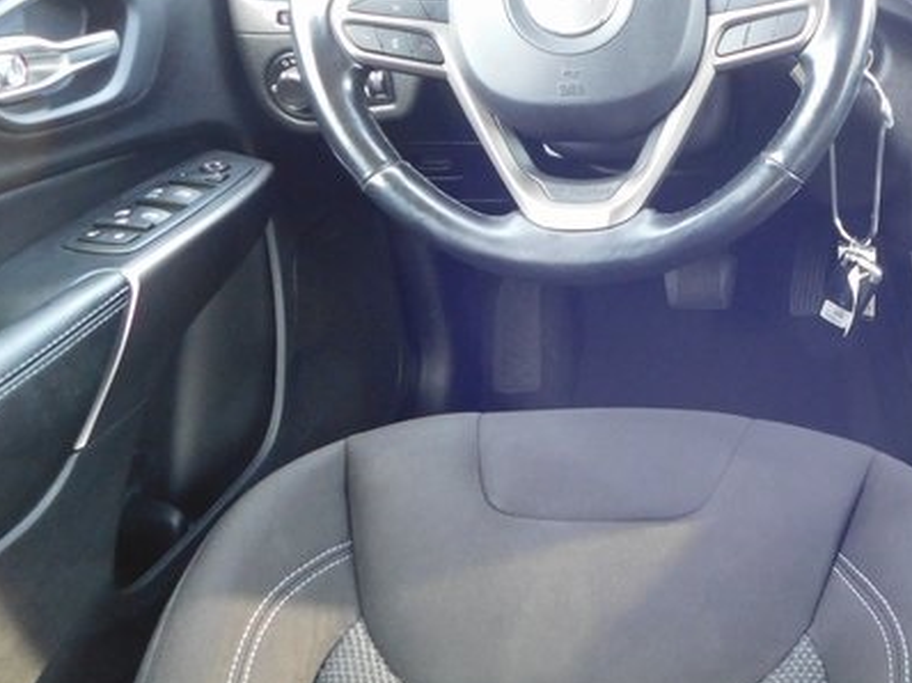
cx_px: 720
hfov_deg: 47.6
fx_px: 974
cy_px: 236
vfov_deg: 38.3
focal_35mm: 37
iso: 400
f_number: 3
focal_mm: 4
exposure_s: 1/30
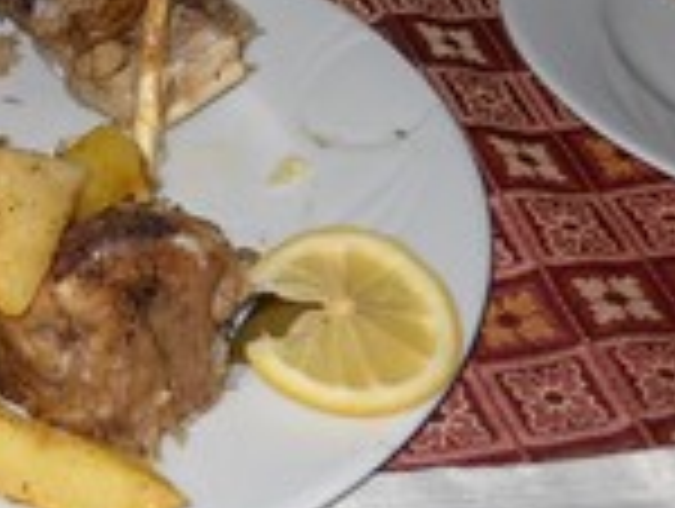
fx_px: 2129
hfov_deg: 17.3
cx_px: -112
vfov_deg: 13.5
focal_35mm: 109
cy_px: 72
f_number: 3.1
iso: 64
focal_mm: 6.72
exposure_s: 1/30
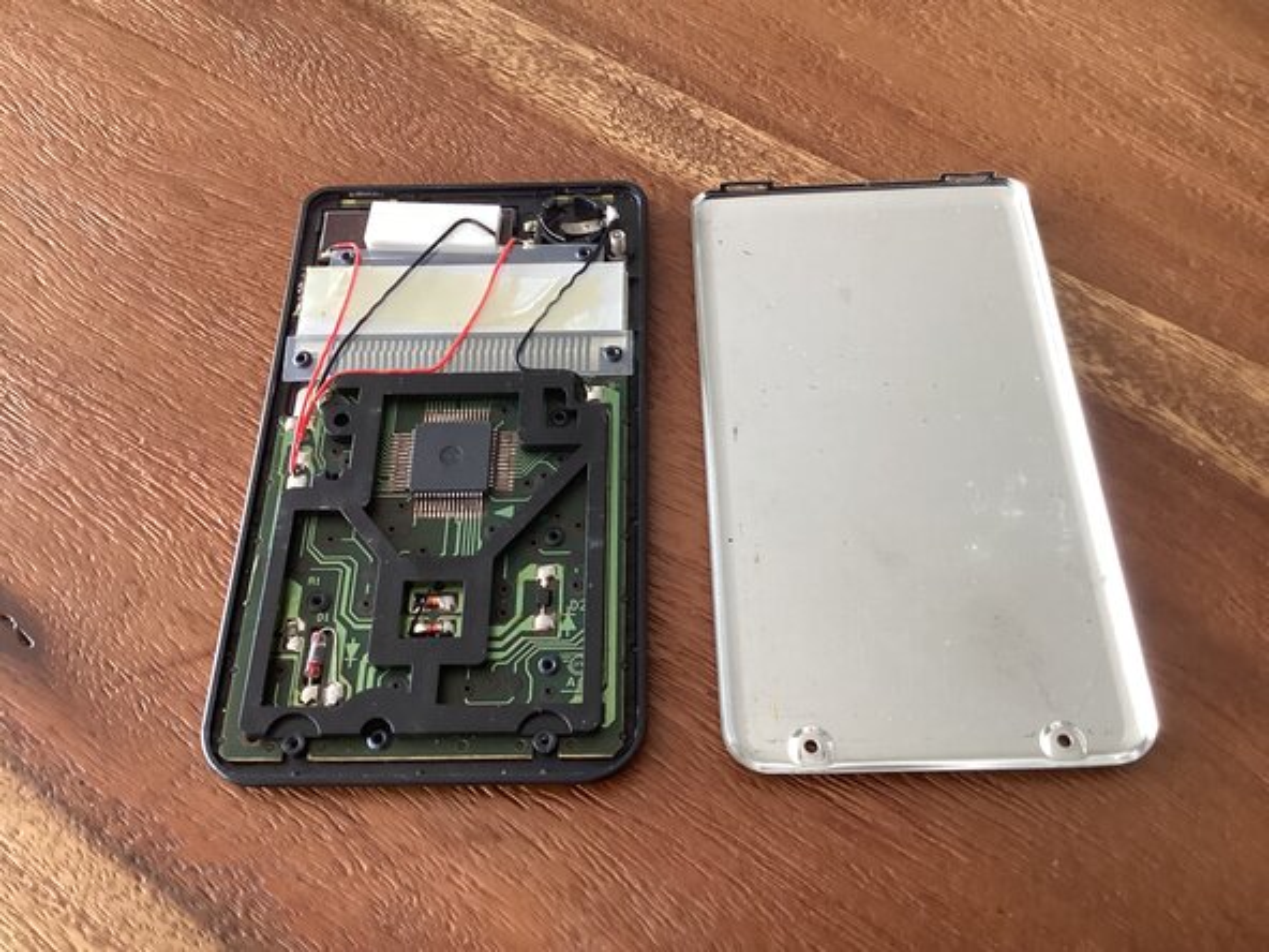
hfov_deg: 58.4
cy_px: 476
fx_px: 1136
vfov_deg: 45.4
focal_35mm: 31
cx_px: 634
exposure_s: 1/60
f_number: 2.4
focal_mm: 3.3
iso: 250
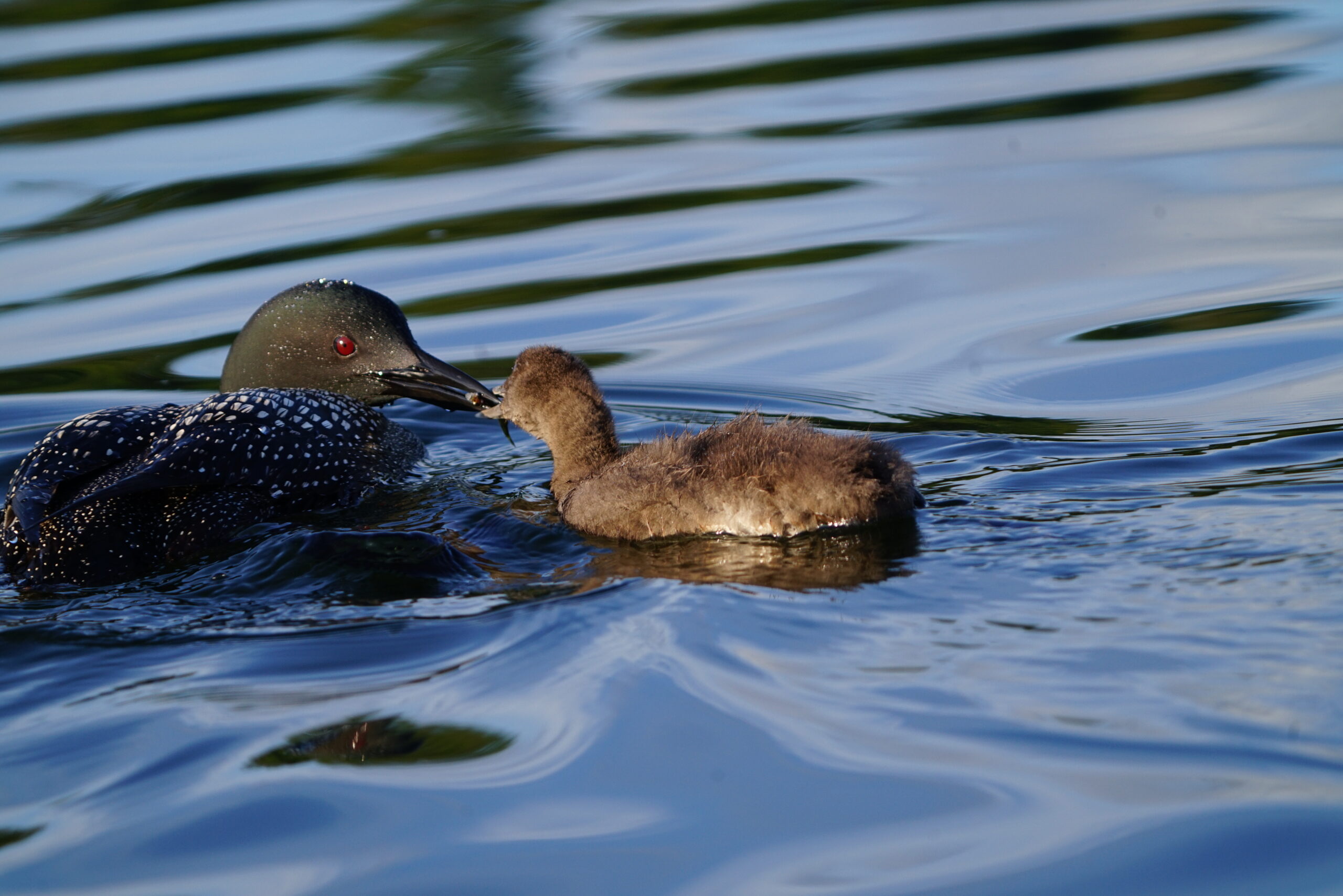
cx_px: 672
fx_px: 10445
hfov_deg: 7.4
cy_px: 448
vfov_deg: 4.9
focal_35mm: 280
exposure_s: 1/320
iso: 320
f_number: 8
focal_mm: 280
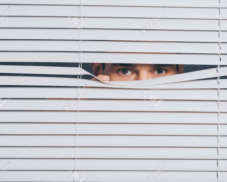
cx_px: 114
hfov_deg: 10.3
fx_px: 1256
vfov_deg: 8.3
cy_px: 91
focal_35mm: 187
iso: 100
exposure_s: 1/200
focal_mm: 165
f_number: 5
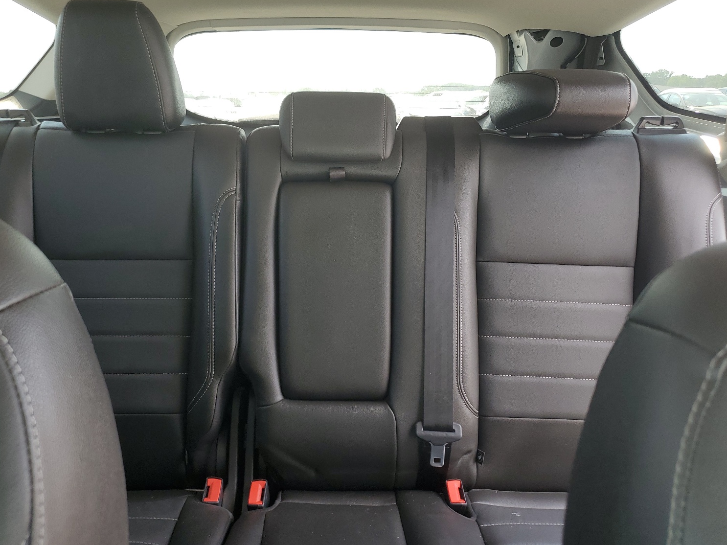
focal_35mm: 28
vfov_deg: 49.7
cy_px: 271
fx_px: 588
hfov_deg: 63.4
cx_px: 348
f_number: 1.5
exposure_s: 1/175
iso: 50
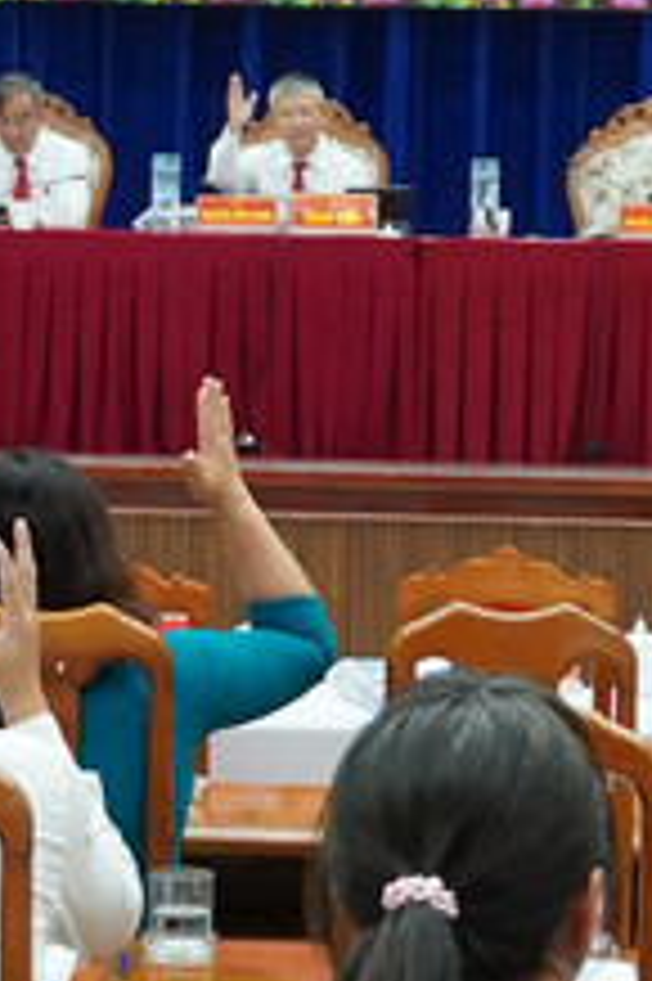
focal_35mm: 161
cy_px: 459
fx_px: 4380
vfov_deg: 12.8
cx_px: 238
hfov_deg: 8.5
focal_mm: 26
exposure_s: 1/160
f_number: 4
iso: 1600
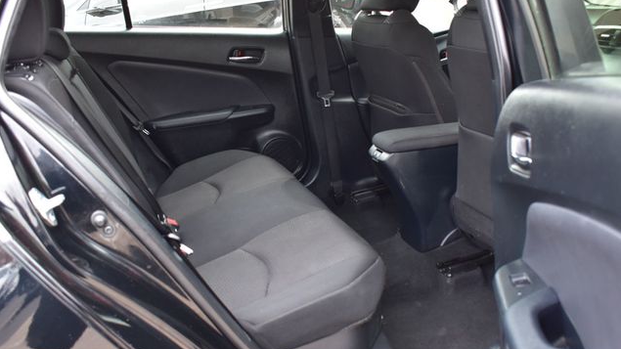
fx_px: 626
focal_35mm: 38
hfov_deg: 52.8
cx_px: 311
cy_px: 187
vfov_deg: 31.2
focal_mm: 24
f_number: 6.3
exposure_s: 1/15
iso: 720
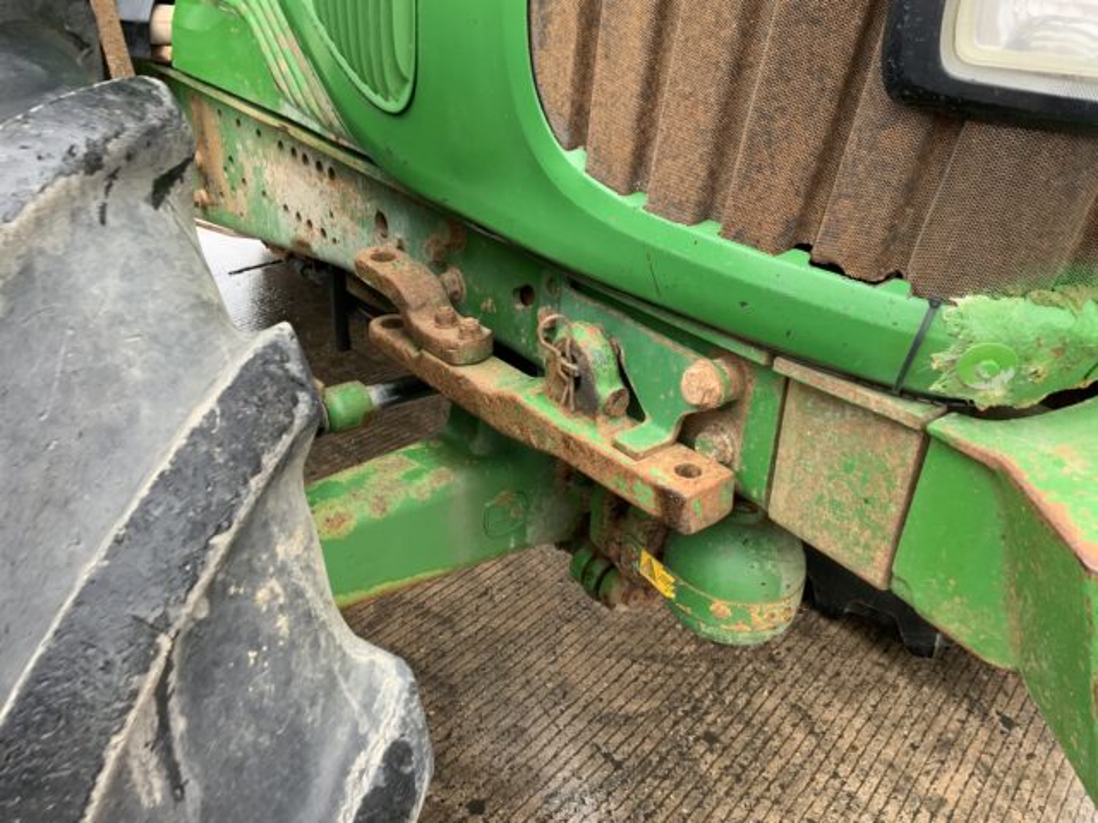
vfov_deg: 48.2
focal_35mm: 29
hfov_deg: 61.7
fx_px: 920
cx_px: 549
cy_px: 412
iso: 64
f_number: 1.8
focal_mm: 3
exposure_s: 1/121
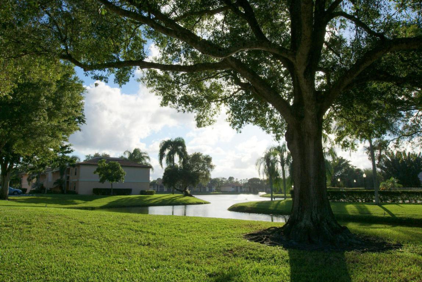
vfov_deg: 43.7
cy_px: 141
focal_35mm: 30
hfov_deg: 61.9
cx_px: 211
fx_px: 352
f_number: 11
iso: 100
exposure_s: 1/250
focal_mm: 20
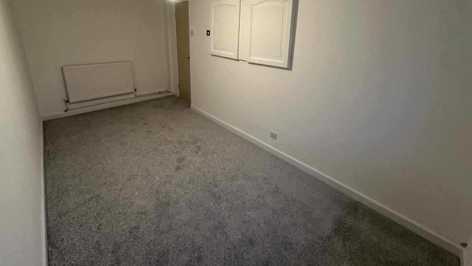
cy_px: 83
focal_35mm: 16
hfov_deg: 99.4
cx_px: 238
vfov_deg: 64.9
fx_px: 200
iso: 320
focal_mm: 2.22
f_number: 2.2
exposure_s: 1/50
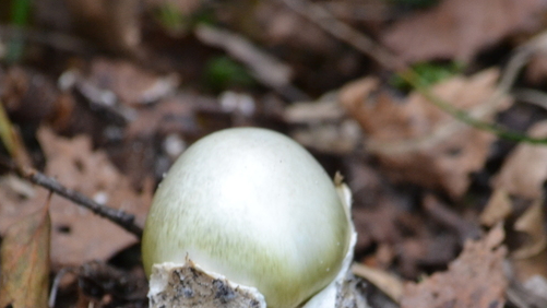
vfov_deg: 1.6
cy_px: 263
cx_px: 250
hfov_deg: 2.9
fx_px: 10923
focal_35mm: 753
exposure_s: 1/100
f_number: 10
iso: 1600
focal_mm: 300
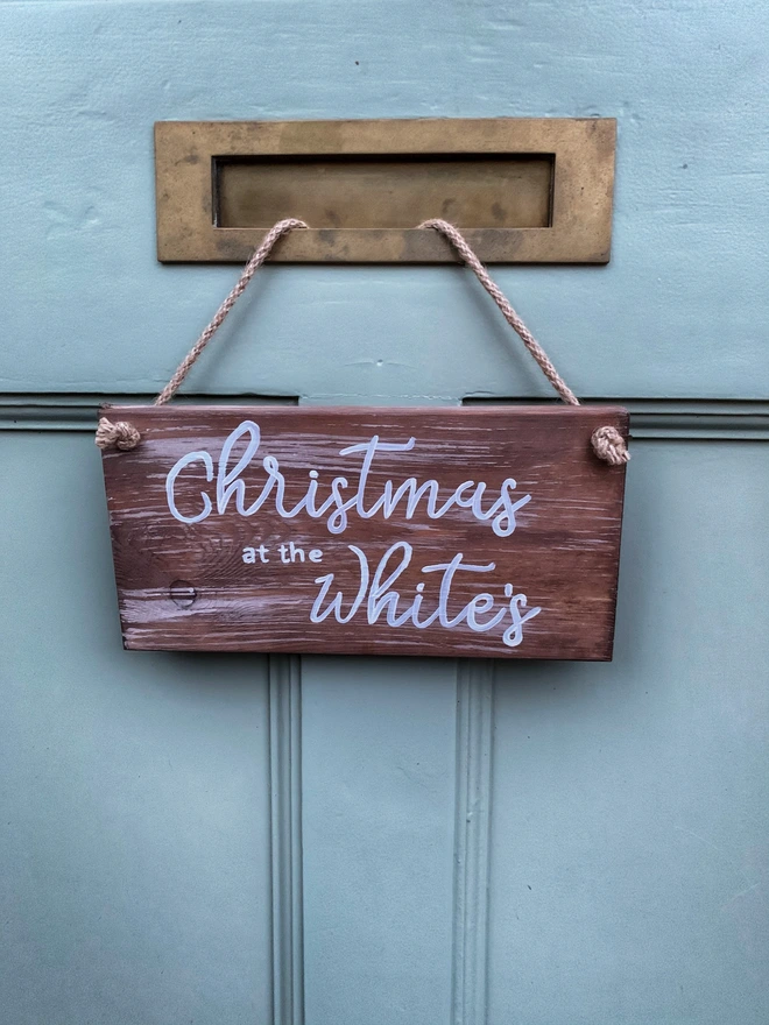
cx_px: 384
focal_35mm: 26
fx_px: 770
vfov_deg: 67.3
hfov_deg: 53.1
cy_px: 512
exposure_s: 1/19
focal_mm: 4.25
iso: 800
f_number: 1.8
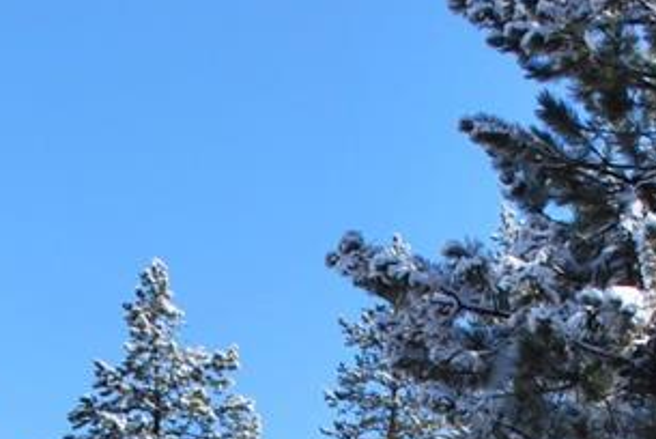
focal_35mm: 192
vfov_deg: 6.8
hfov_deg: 10.7
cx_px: 148
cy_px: 1025
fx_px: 3502
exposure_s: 1/200
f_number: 7.1
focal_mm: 26
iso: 100
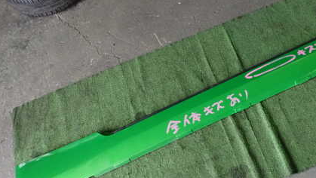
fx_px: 327
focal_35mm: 39
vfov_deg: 30.1
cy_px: 126
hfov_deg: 50.2
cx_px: 222
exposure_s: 1/20
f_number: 8
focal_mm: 4.5
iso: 800
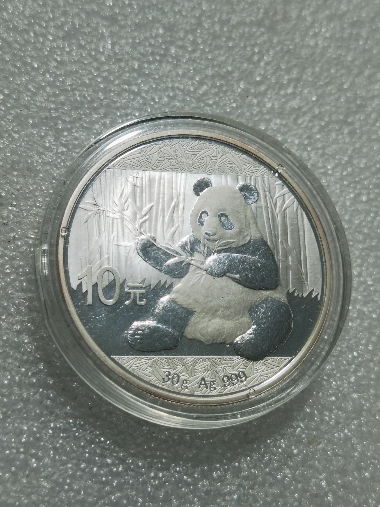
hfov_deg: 23.3
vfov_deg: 30.7
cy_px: 254
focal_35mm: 63
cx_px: 190
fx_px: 922
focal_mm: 6.67
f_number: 1.9
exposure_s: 1/155
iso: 50
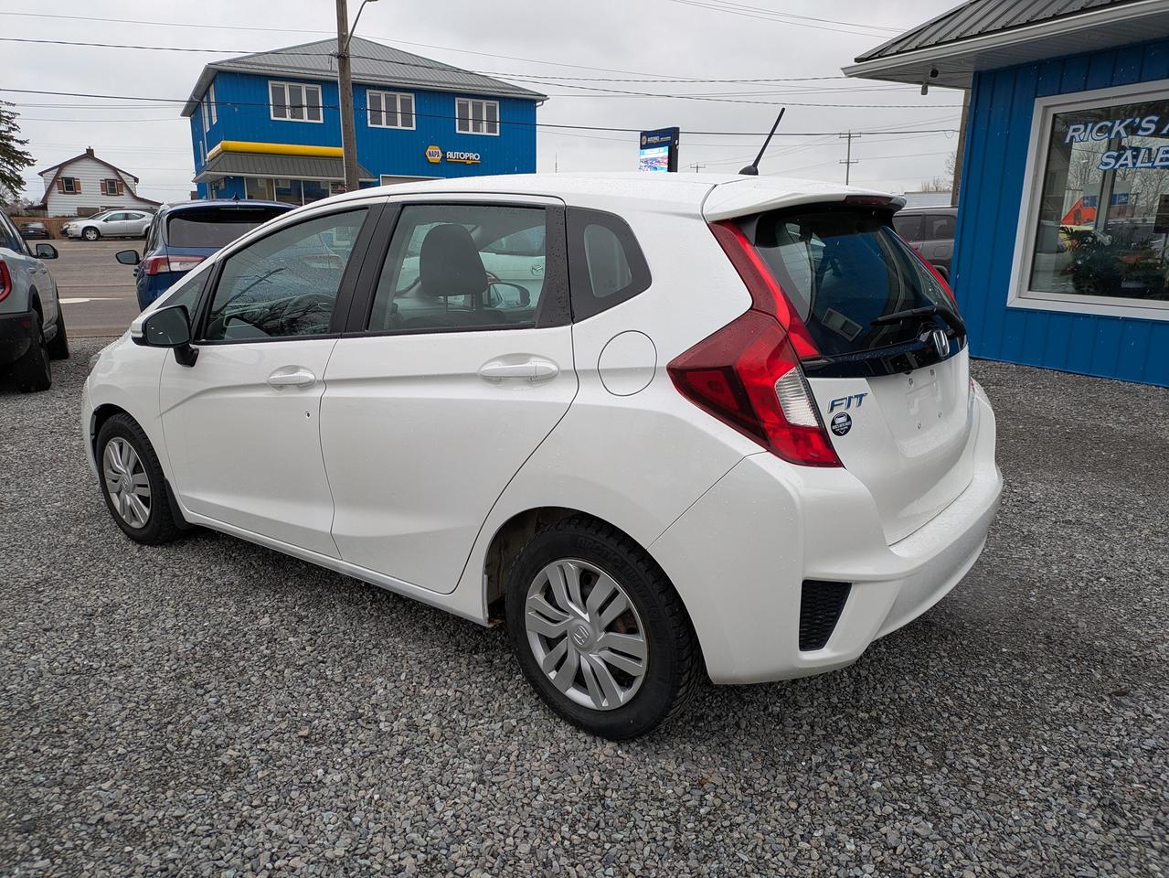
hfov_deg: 69.4
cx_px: 584
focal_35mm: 25
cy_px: 439
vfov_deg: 54.9
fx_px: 845
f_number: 1.89
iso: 43
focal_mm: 5.43
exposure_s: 1/366
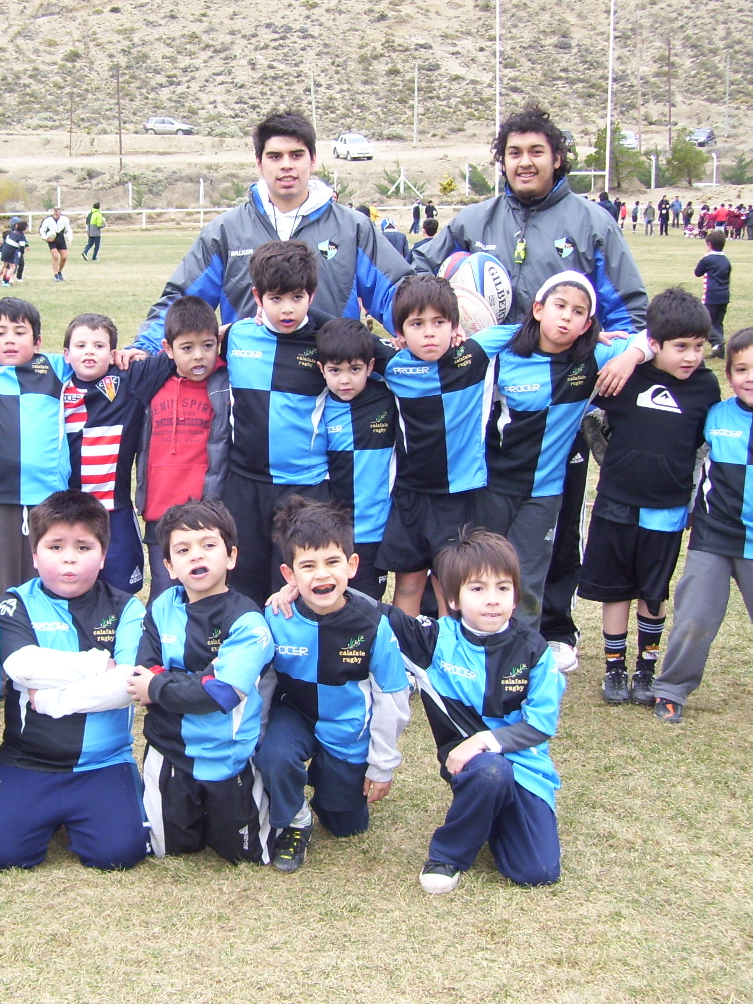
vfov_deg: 34.9
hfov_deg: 26.0
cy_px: 508
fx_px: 1595
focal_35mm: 55
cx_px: 139
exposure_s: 1/100
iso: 80
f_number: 2.7
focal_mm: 6
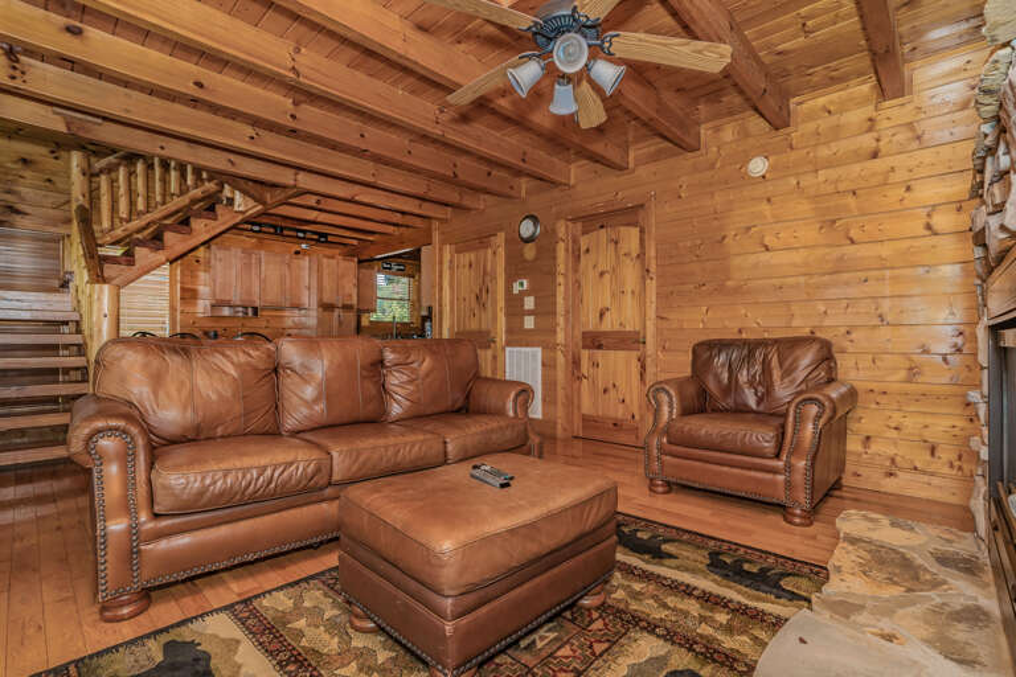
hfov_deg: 96.7
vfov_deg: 73.7
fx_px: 452
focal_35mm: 16
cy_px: 338
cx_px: 508
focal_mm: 16
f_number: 8
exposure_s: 1/160
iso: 1000
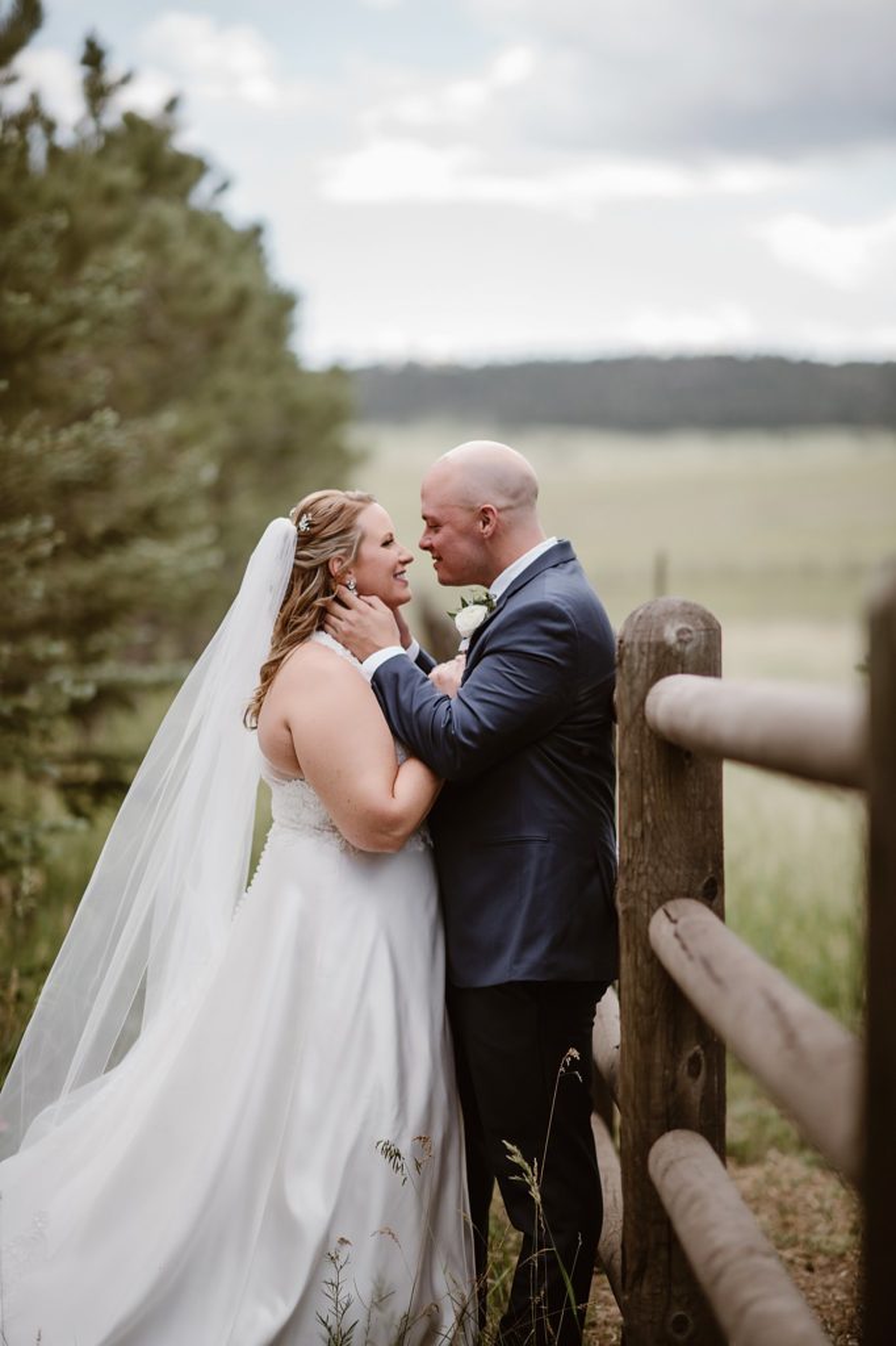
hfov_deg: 16.1
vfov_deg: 23.9
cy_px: 673
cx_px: 448
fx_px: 3175
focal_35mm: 85
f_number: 1.6
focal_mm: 85
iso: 200
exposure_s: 1/2000
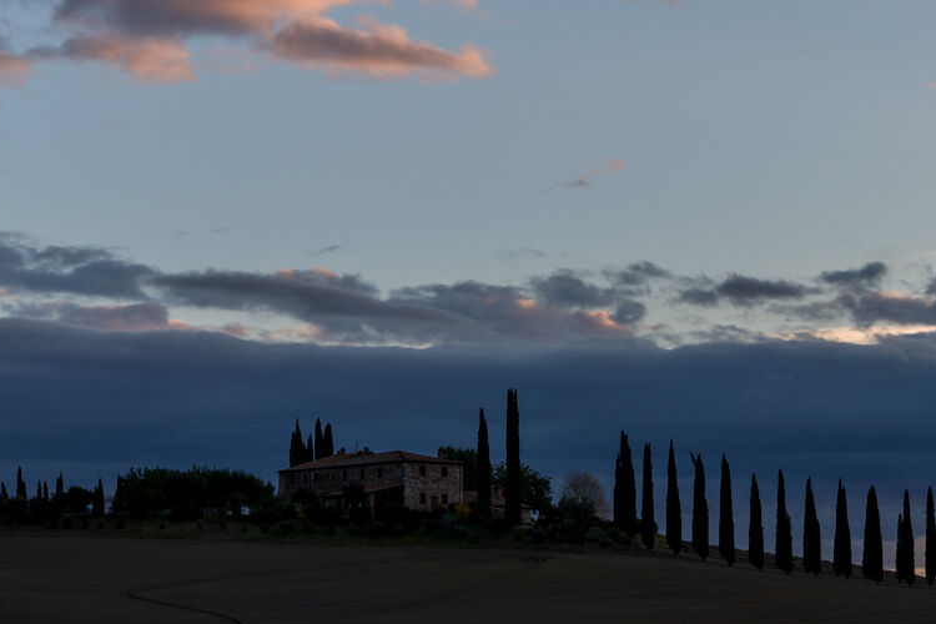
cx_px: 599
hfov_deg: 18.2
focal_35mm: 112
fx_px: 2912
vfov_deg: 12.2
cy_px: 190
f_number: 8
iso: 100
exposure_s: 1/5
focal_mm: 35
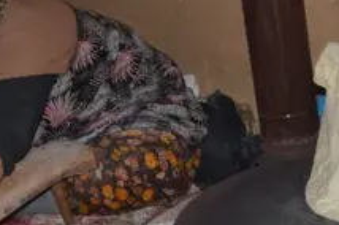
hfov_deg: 17.3
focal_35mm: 111
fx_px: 1044
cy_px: 204
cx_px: 444
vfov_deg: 12.2
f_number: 3.5
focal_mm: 18
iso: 800
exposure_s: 1/60
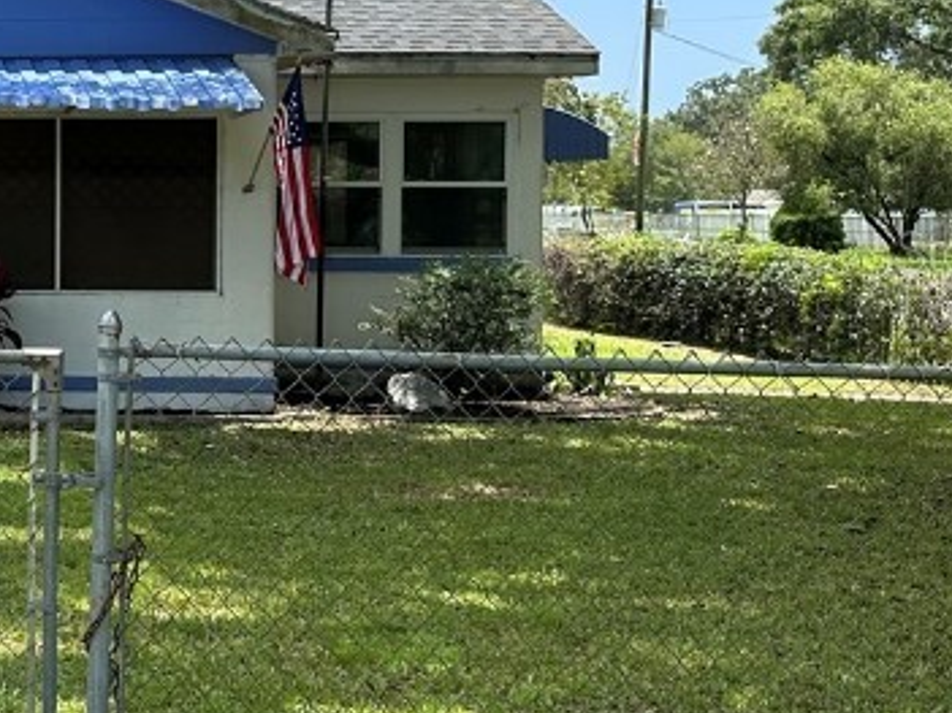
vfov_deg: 20.9
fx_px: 1924
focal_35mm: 70
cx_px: -236
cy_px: 249
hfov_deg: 24.7
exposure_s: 1/2028
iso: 80
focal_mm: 6.86
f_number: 1.78
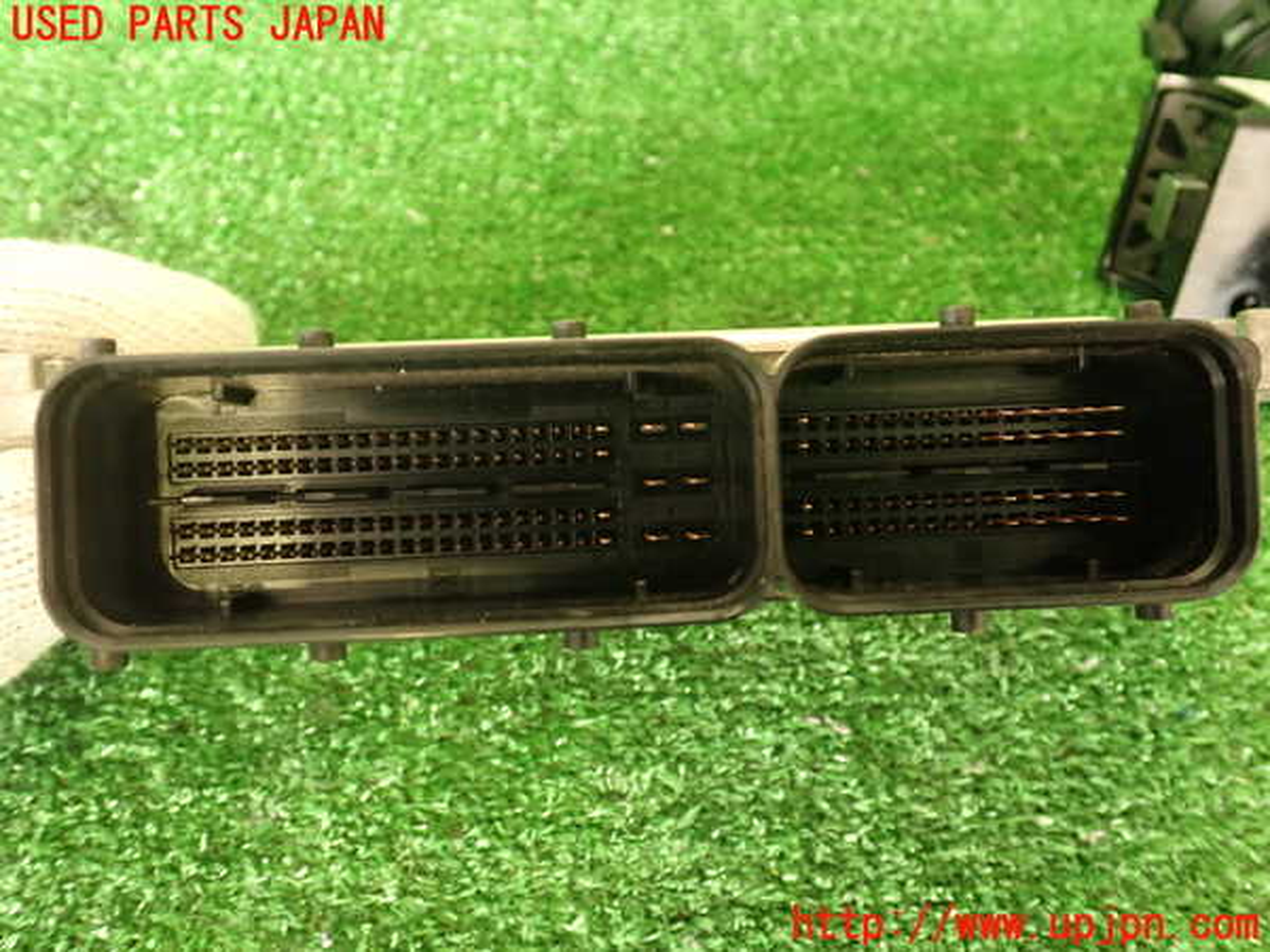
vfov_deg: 44.2
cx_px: 635
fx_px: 1174
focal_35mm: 32
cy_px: 476
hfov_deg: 56.8
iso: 500
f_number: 2.4
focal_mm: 5.79
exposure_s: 1/30
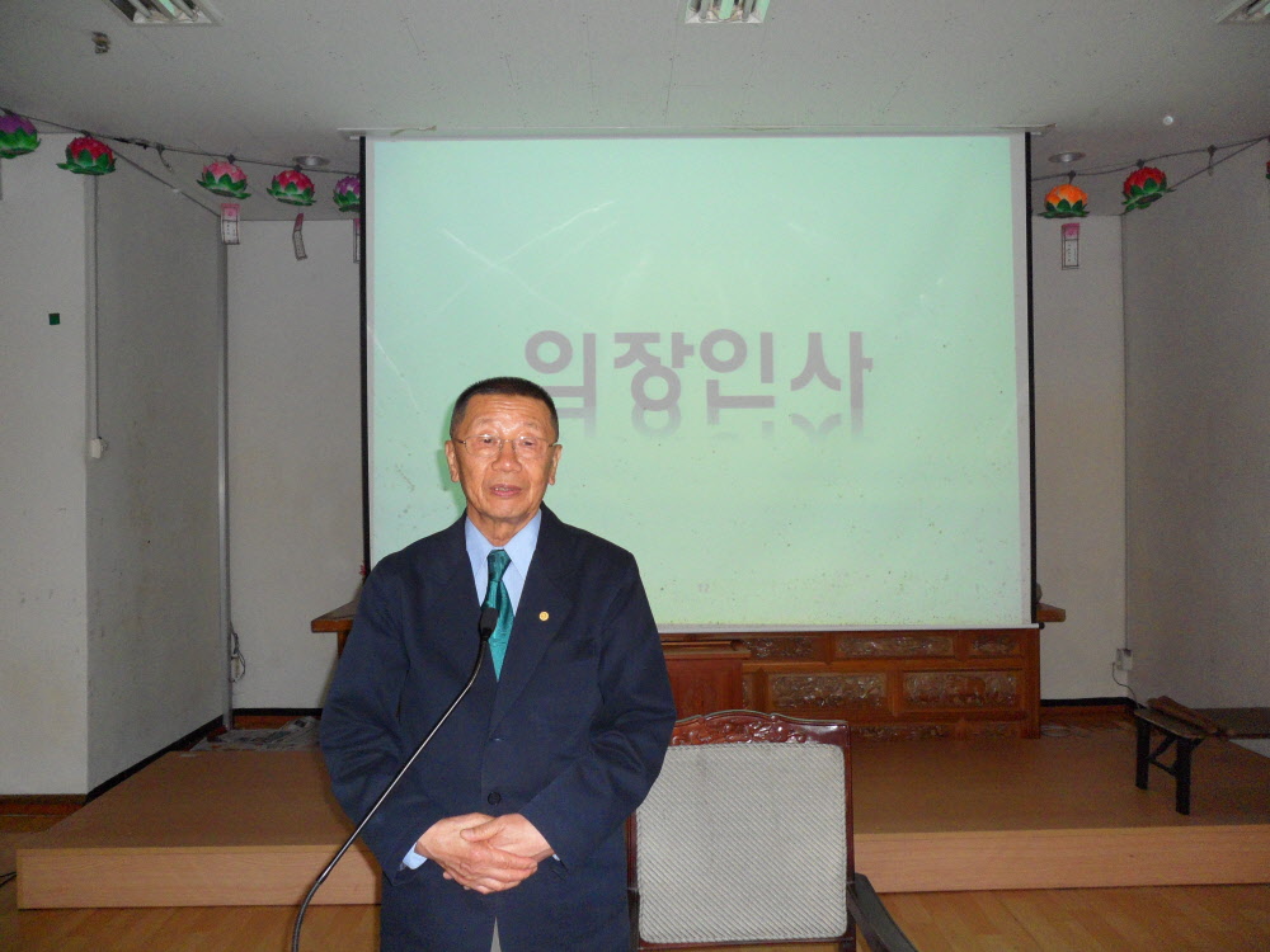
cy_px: 476
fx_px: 991
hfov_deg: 65.3
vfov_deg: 51.4
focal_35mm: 27
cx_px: 635
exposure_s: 1/45
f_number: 3.5
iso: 240
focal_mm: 4.9
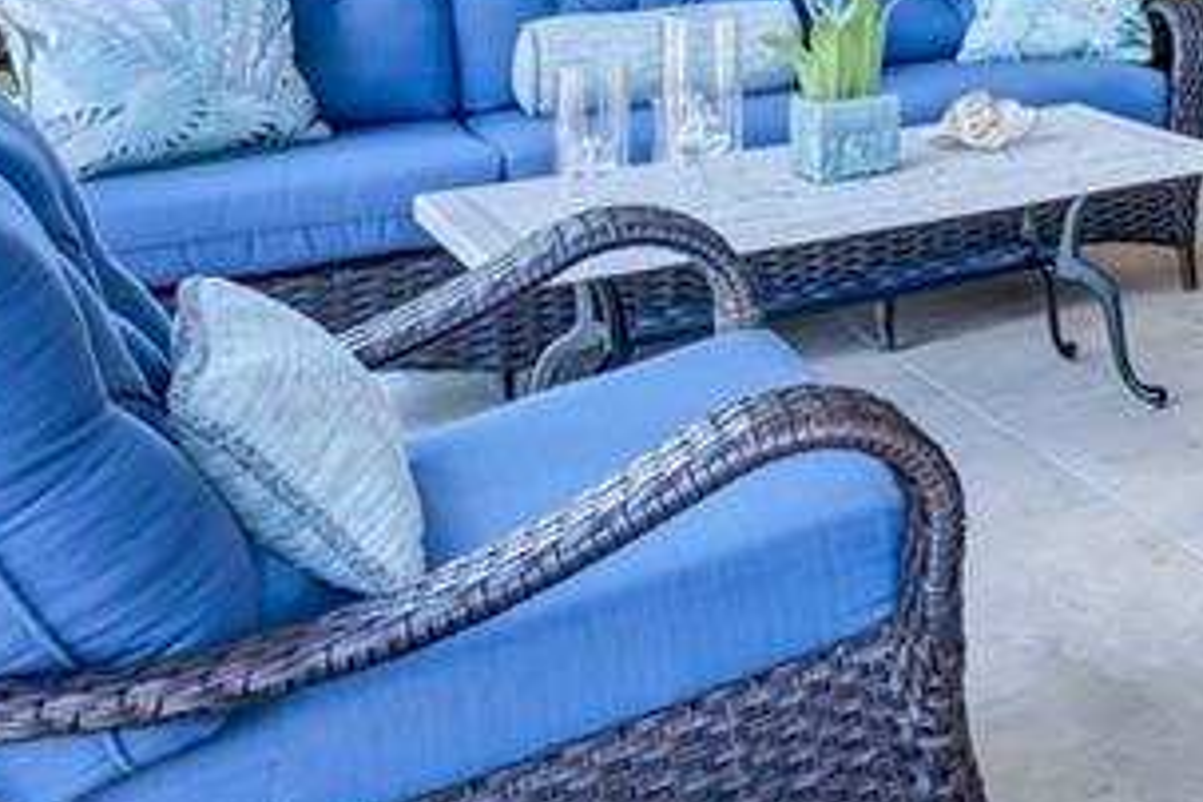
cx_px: 1850
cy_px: -230
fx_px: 1804
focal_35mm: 54
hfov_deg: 26.0
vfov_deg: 22.5
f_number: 10
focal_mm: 16
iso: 250
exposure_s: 1/10
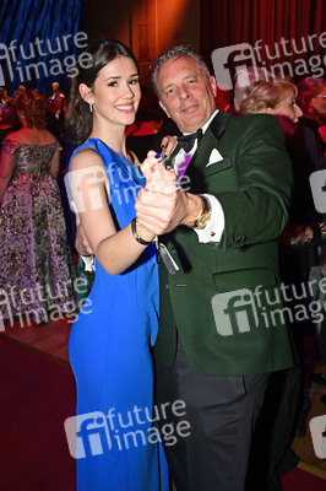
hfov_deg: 43.5
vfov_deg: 62.0
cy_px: 246
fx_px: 408
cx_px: 163
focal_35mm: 30
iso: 2500
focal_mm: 30
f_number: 5.6
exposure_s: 1/200
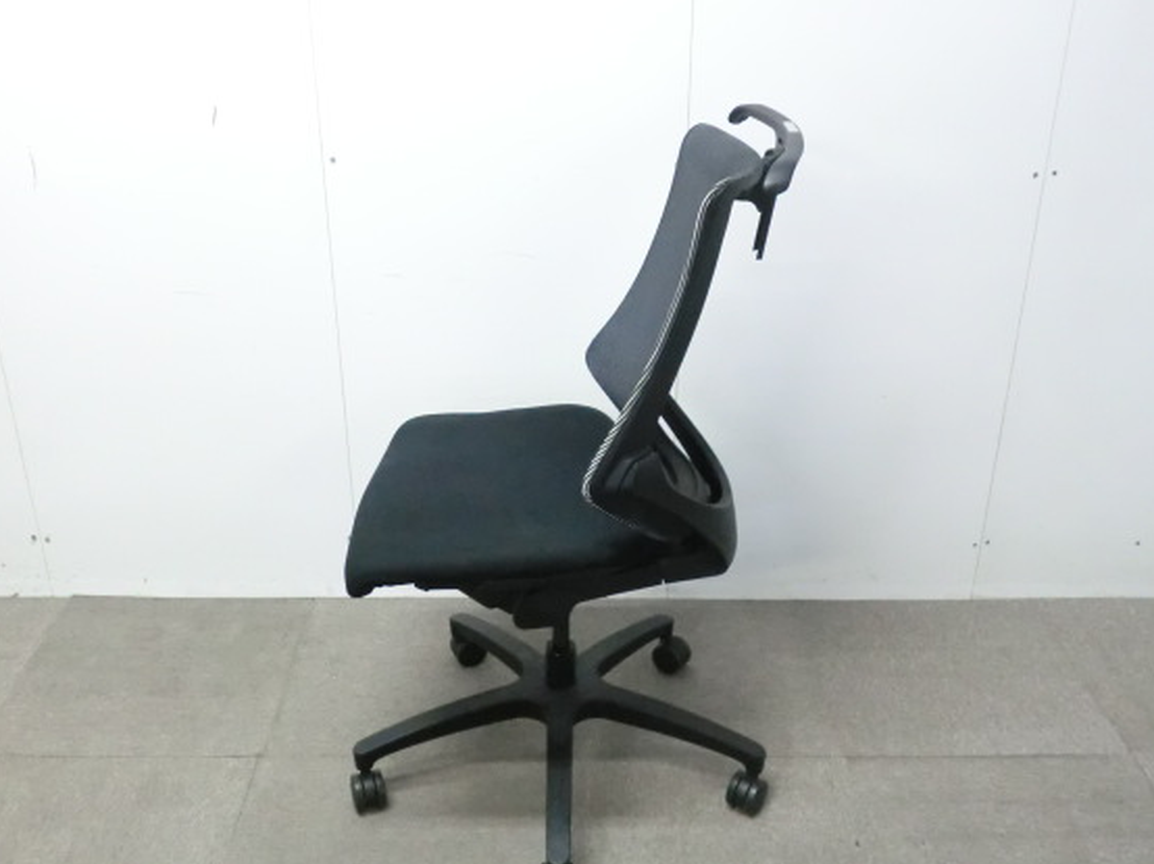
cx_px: 573
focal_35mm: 37
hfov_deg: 50.2
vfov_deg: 38.6
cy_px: 429
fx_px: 1233
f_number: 3.5
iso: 800
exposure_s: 1/40
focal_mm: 5.8
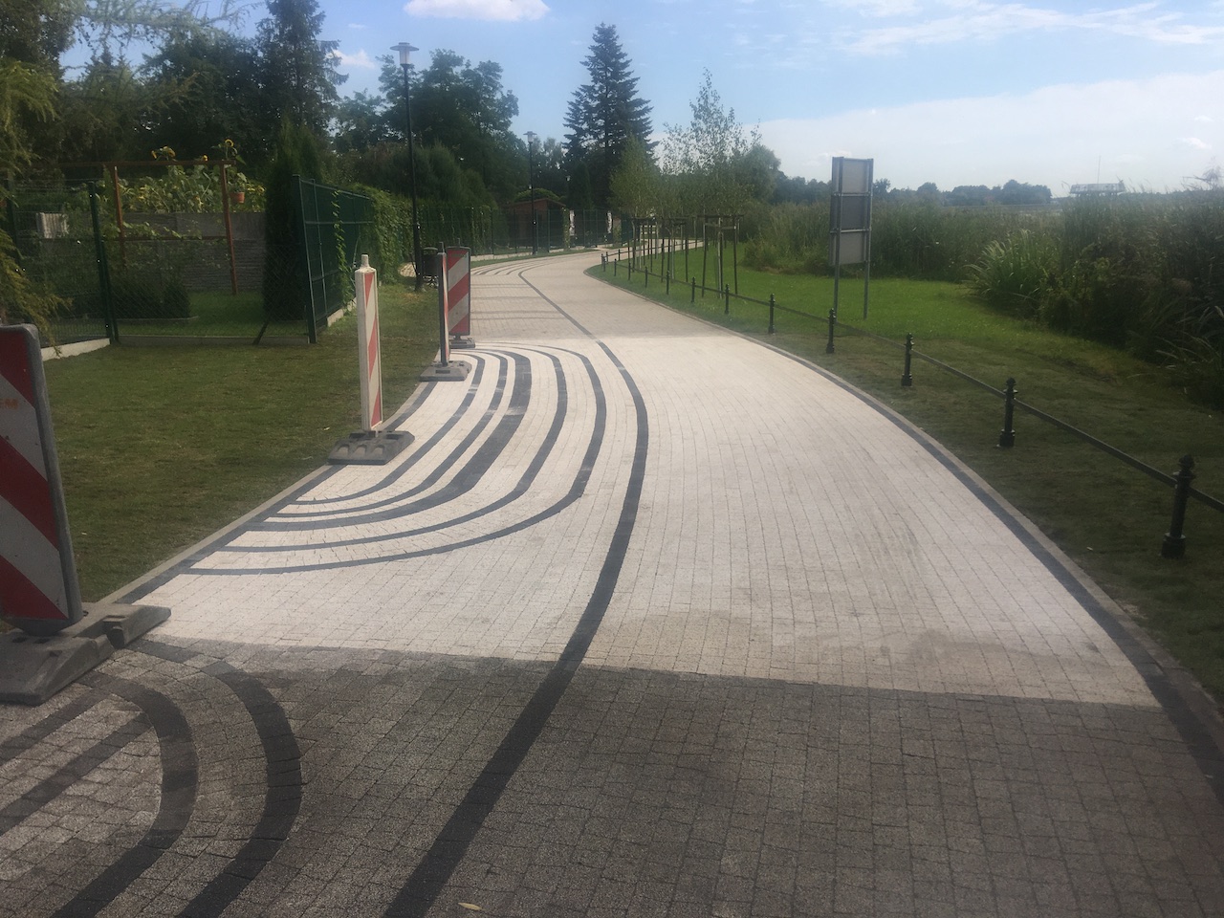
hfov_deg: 61.7
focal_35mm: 29
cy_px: 459
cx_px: 612
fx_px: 1025
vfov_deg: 48.2
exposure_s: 1/1832
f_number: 2.2
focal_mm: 4.15
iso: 25
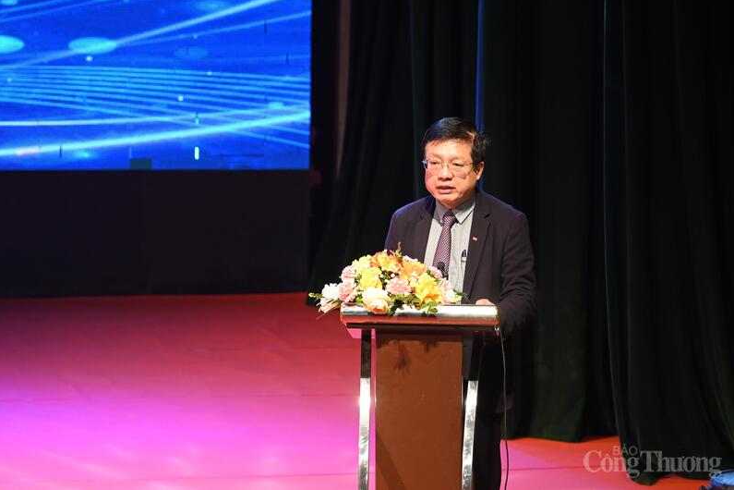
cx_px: 367
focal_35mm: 181
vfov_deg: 7.6
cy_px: 245
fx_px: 3690
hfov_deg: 11.4
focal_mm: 120
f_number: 4
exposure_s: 1/200
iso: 2000
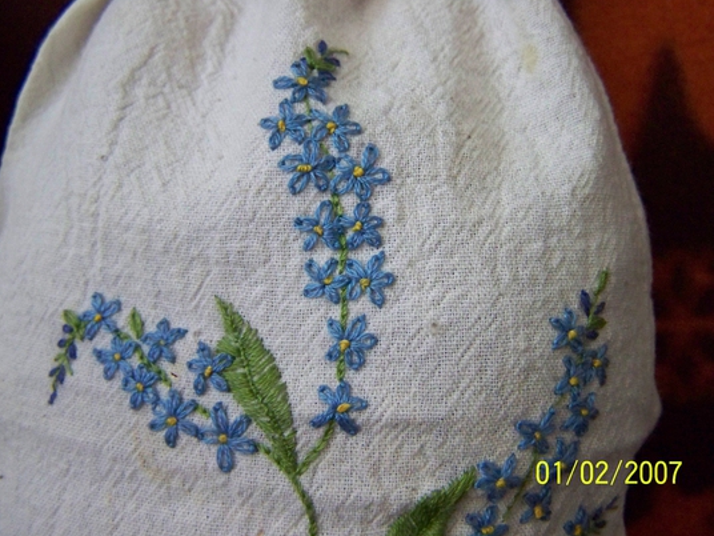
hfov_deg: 47.9
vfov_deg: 36.8
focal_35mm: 39
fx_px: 804
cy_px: 269
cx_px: 356
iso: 400
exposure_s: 1/50
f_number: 2.8
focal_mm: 6.3
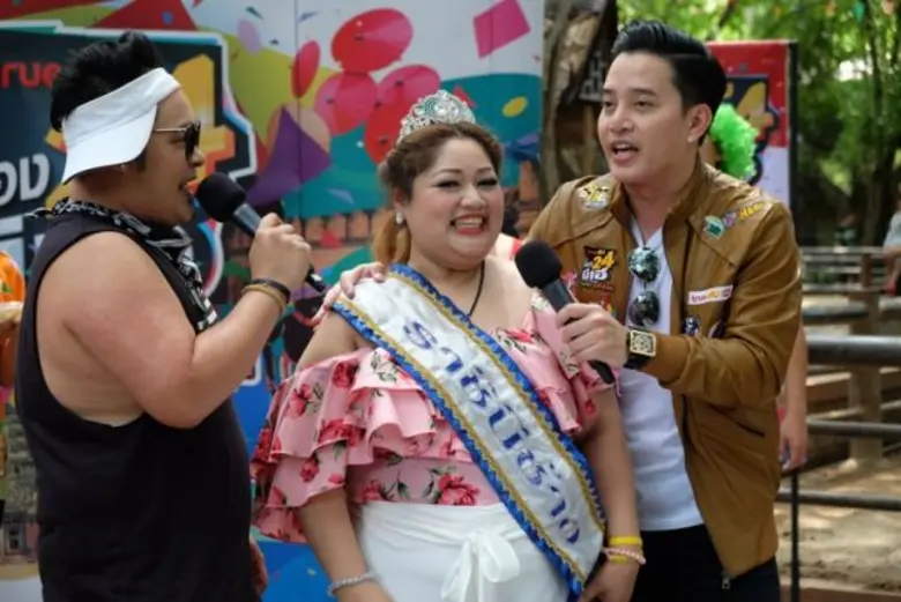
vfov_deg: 16.5
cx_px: 450
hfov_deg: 24.5
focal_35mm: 83
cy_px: 301
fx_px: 2078
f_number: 4
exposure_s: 1/170
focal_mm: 55
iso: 800
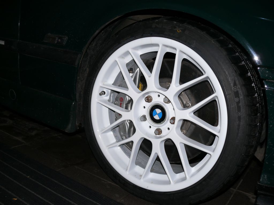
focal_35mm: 35
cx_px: 137
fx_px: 277
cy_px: 102
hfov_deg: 52.6
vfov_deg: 40.7
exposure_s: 1/30
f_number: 2.8
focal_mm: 7.4
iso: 100
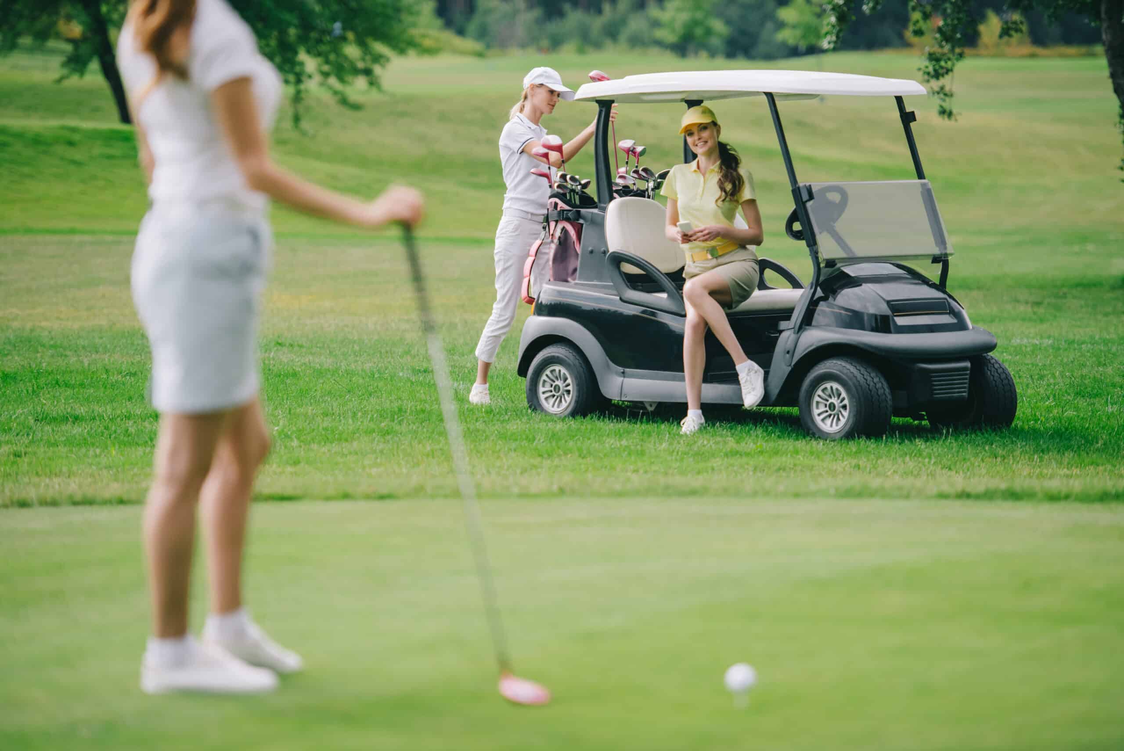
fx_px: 4841
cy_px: 376
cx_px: 562
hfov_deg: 13.2
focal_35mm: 155
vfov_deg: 8.9
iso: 400
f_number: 2.8
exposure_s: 1/2000
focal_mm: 155
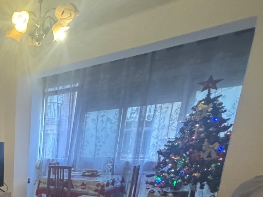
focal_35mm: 33
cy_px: 209
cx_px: -38
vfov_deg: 37.1
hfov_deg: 41.5
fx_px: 251
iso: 1000
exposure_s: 1/50
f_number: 2.2
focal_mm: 2.22
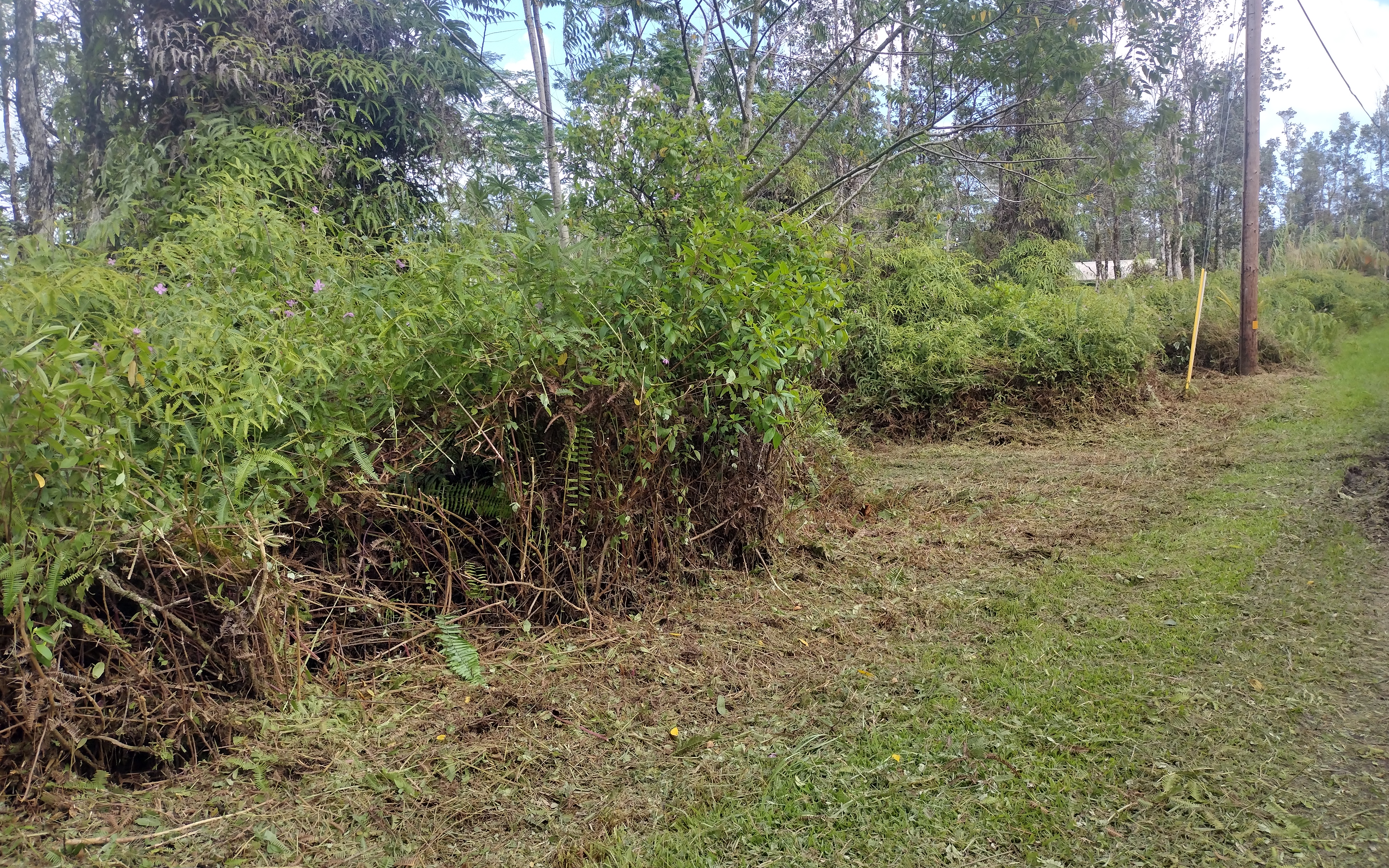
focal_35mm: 29
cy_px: 401
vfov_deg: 43.1
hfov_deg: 64.6
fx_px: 1098
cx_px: 696
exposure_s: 1/586
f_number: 1.7
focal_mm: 4.71
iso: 100
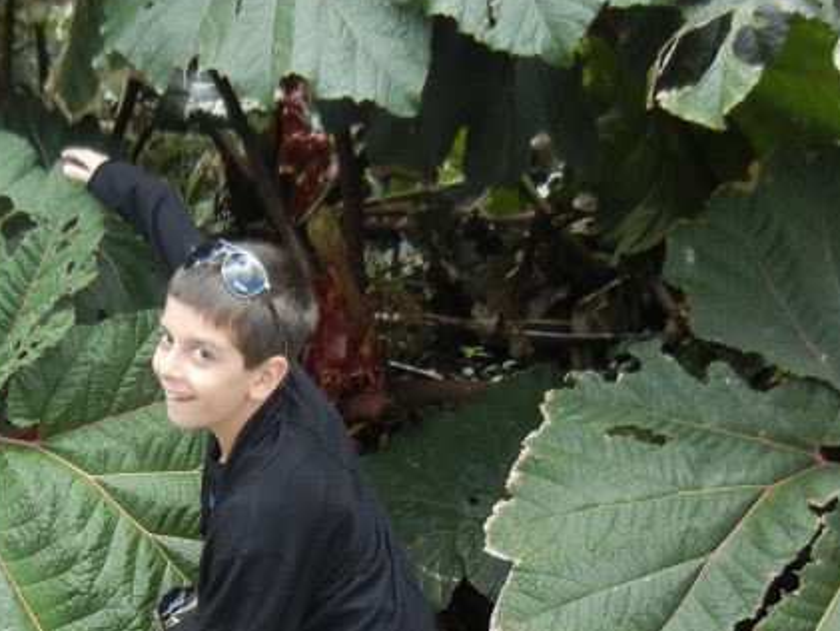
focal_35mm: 73
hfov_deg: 26.1
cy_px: 517
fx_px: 1772
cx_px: 136
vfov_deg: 19.9
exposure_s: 1/149
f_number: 3.5
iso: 160
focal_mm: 5.4
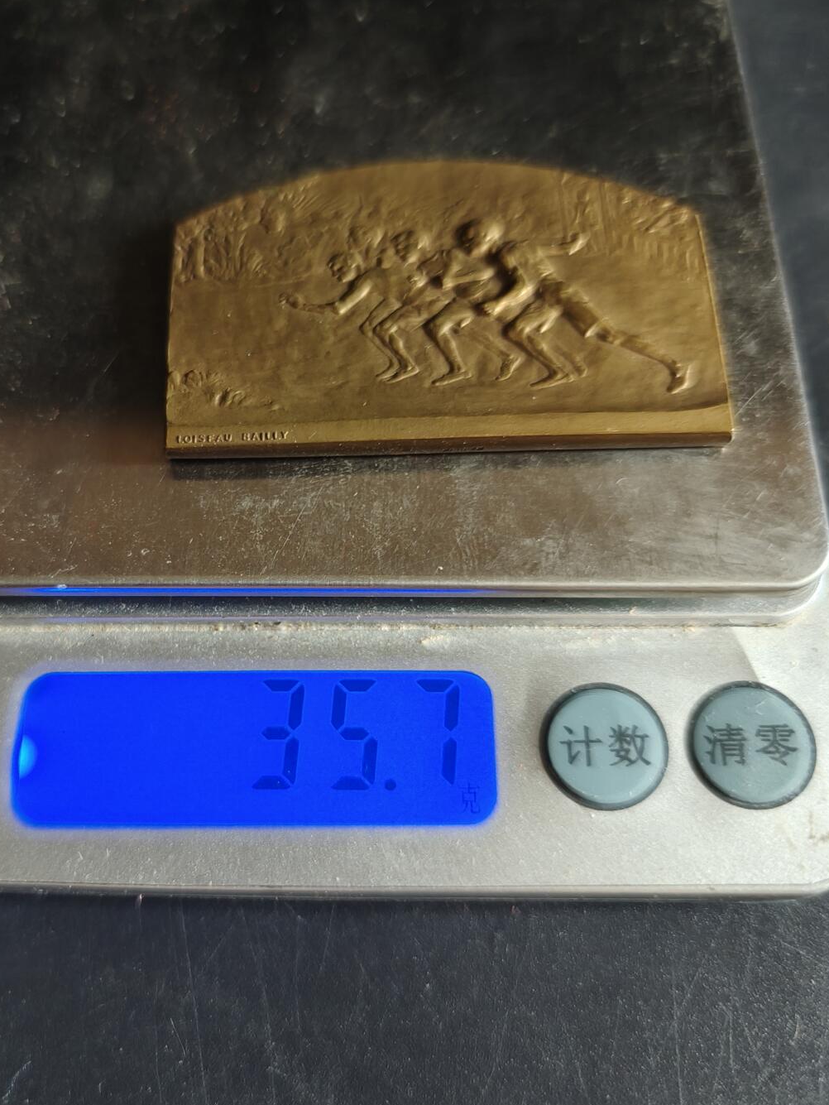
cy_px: 578
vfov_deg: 58.3
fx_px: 989
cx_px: 300
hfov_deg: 45.0
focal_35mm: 31
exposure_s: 1/91.2
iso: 800
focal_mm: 6.06
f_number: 1.6
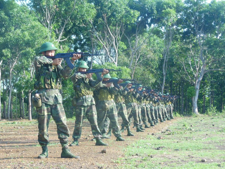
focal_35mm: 81
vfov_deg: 18.2
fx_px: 527
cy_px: 84
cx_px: 112
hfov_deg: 24.1
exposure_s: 1/125
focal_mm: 14.3
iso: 125
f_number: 5.4
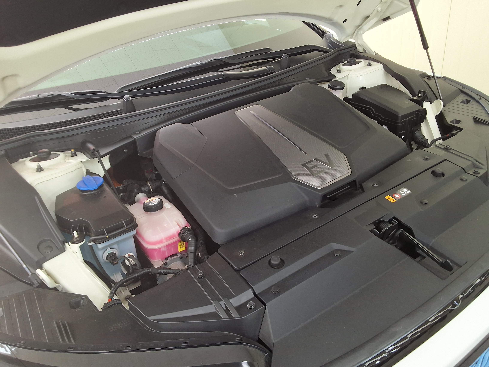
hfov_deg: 63.4
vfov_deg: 49.7
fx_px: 396
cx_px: 244
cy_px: 184
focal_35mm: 28
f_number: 1.9
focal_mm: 2.91
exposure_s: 1/60
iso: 50
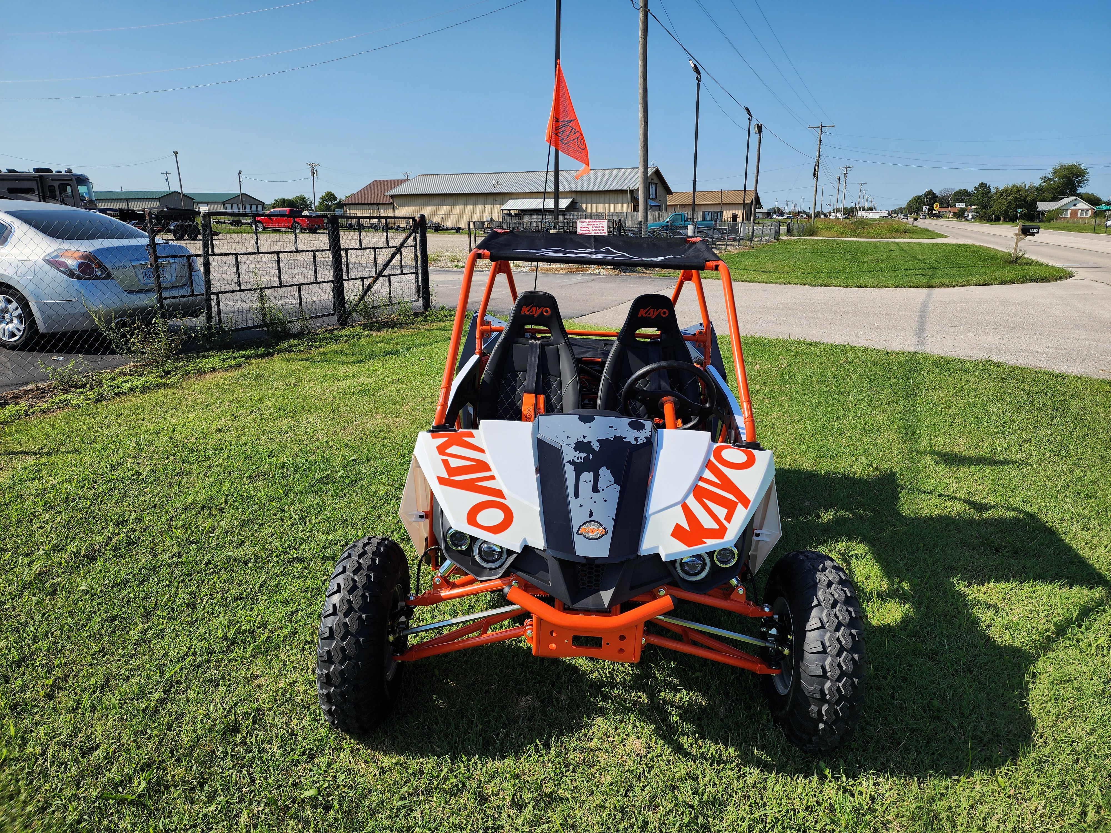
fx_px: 738
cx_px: 556
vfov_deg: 58.9
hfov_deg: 73.9
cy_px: 416
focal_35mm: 23
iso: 12
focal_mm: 6.4
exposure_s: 1/1205
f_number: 1.8
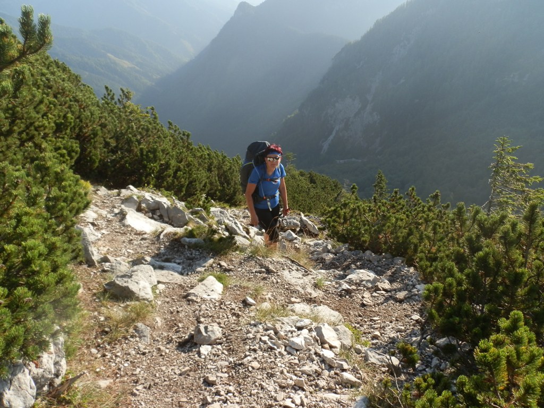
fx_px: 440
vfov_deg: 49.7
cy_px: 204
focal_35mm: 28
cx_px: 272
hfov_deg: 63.4
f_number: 3.1
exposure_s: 1/400
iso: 64
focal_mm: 5
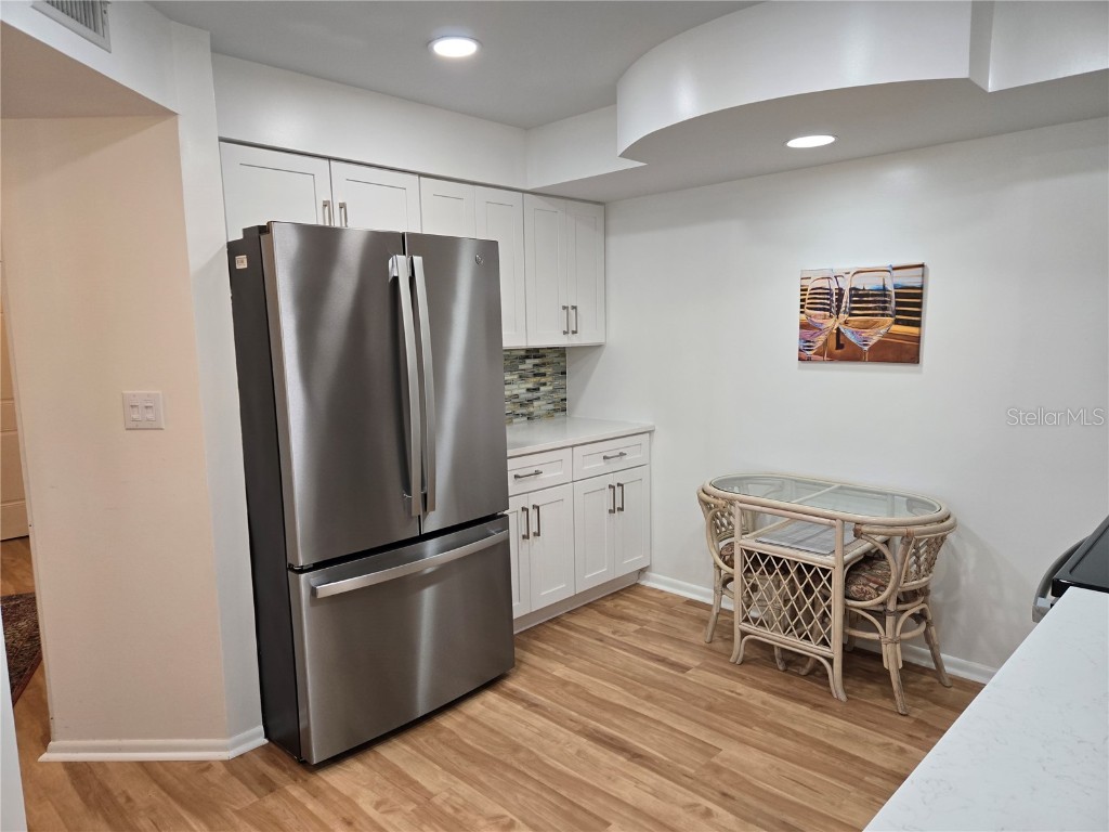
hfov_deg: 73.9
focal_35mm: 23
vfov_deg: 58.9
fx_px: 737
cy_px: 416
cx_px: 554
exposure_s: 1/120
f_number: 1.8
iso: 125
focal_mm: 5.4
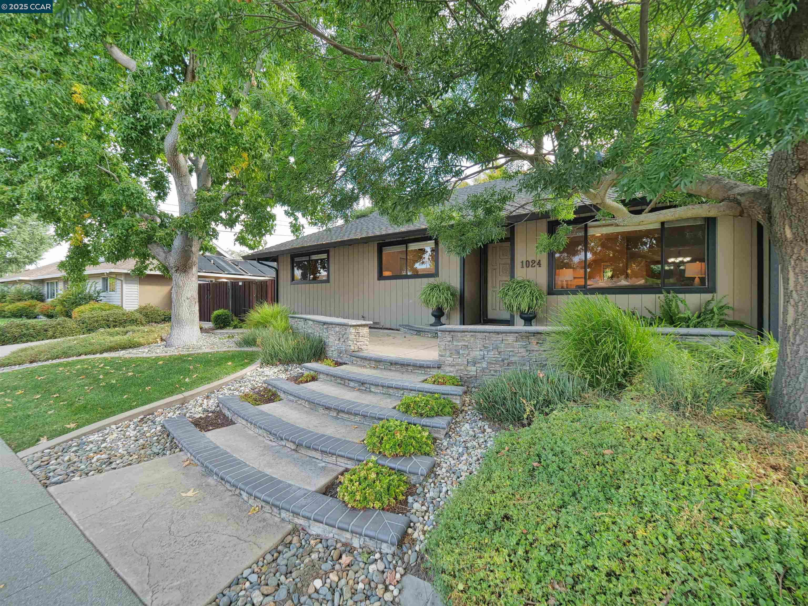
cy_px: 303
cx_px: 404
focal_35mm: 14
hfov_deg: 102.1
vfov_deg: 85.7
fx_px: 327
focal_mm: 7
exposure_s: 1/125
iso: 125
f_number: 4
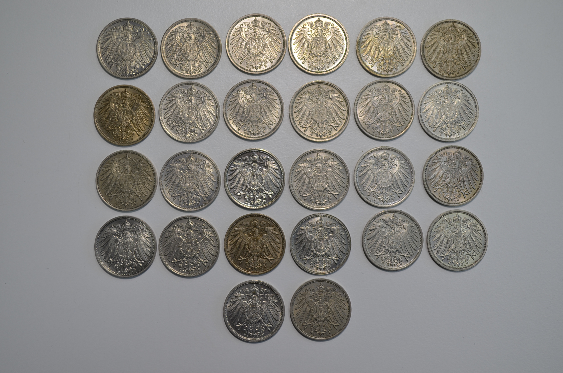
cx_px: 282
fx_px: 843
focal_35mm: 54
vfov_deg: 25.0
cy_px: 186
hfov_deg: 36.9
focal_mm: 36
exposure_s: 1/60
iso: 100
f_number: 5.6
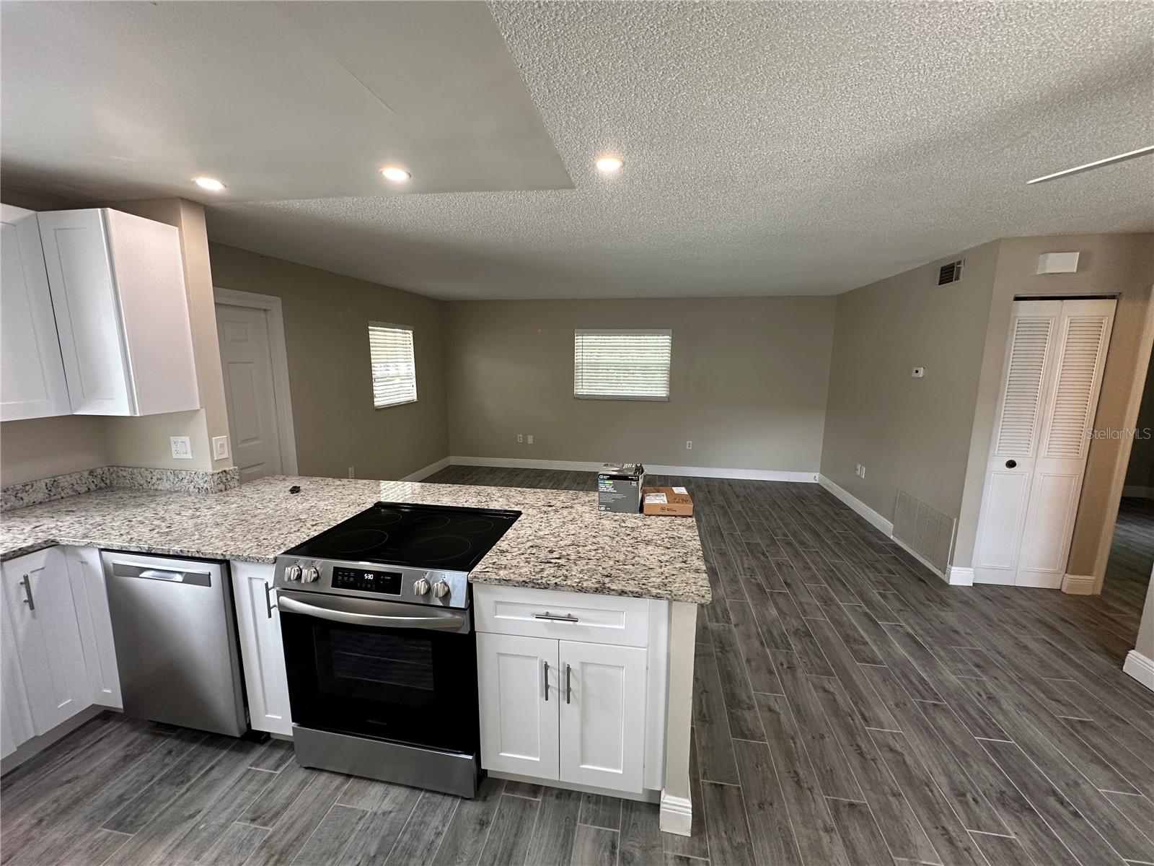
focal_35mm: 14
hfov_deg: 102.1
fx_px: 467
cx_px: 577
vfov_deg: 85.7
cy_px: 433
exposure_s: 1/120
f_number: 2.2
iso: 250
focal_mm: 2.22
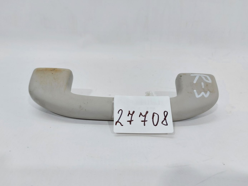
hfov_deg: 71.6
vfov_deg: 56.8
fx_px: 172
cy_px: 93
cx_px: 124
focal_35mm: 24
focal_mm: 5.23
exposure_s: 1/50
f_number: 1.8
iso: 80
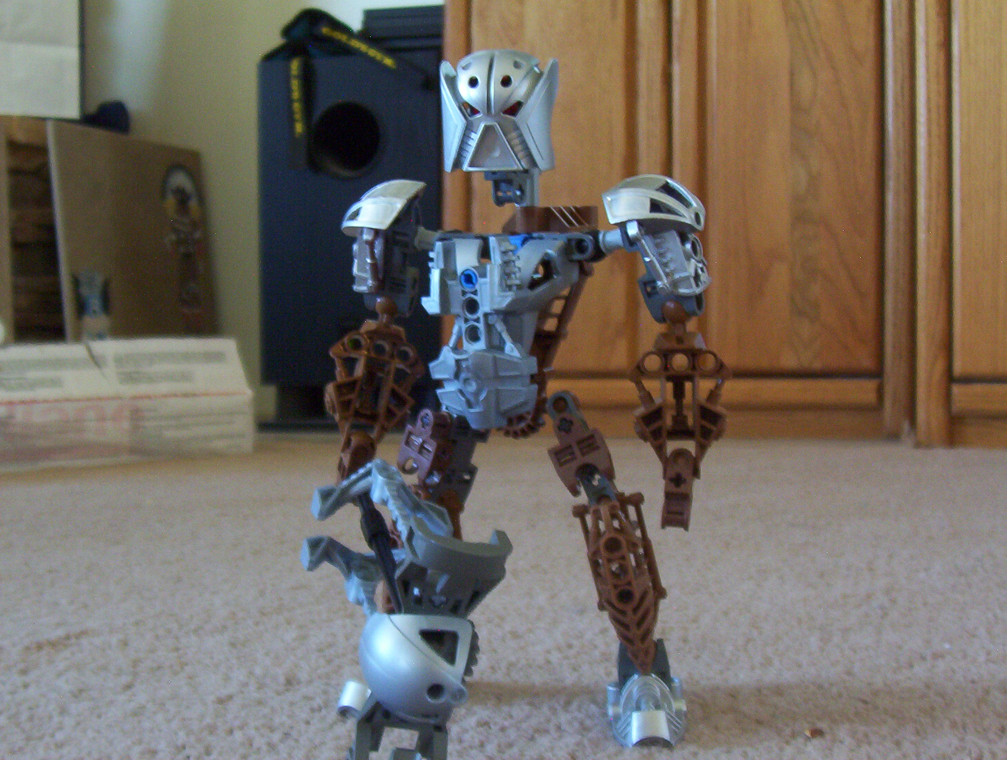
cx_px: 504
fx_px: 1487
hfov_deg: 37.4
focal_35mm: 51
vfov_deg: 28.7
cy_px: 380
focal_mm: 7.88
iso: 200
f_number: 3.16
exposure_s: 1/8
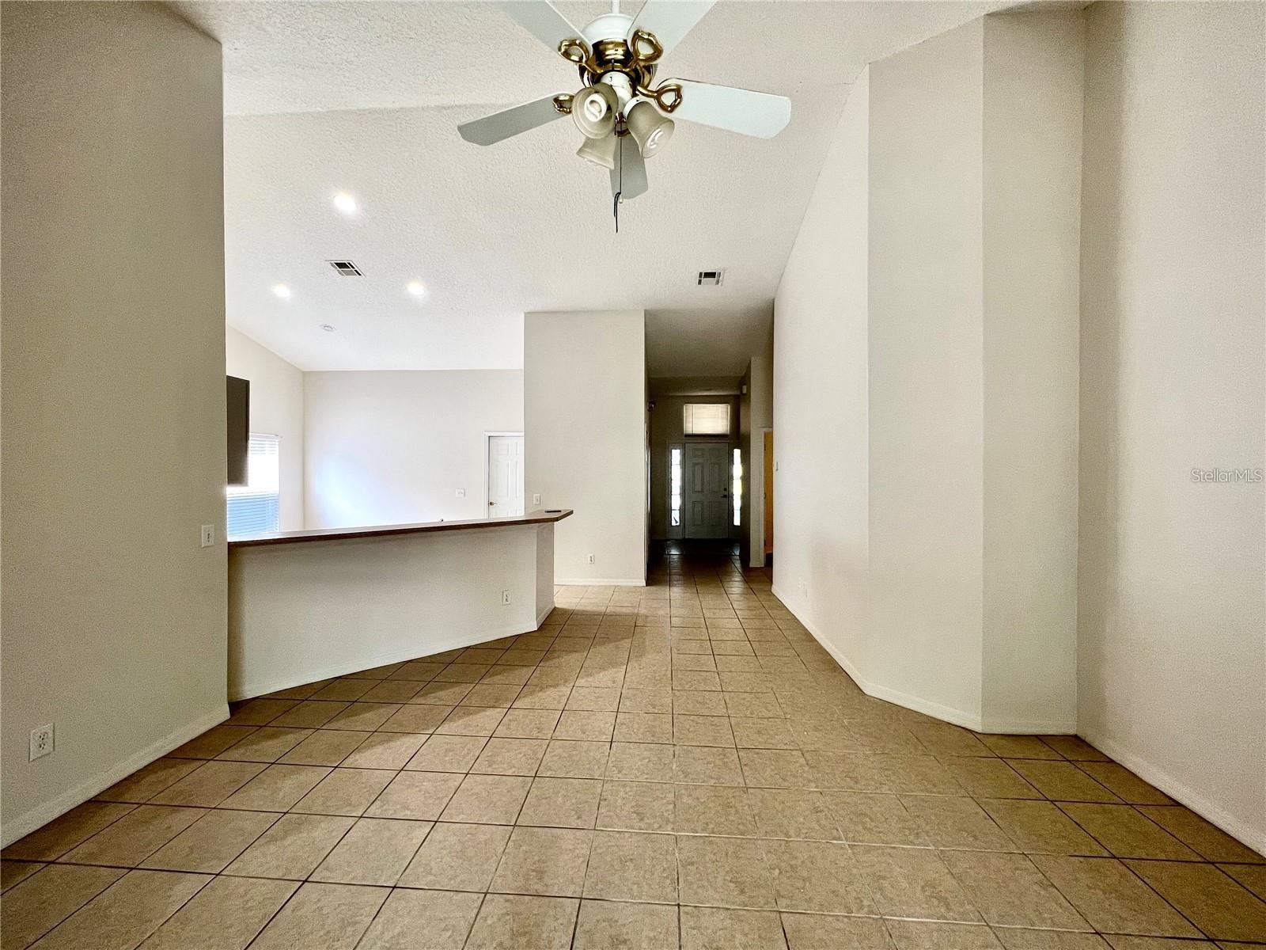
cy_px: 475
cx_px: 633
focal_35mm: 13
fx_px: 475
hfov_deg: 106.2
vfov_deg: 89.9
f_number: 1.8
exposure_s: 1/60
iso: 125
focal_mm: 1.57
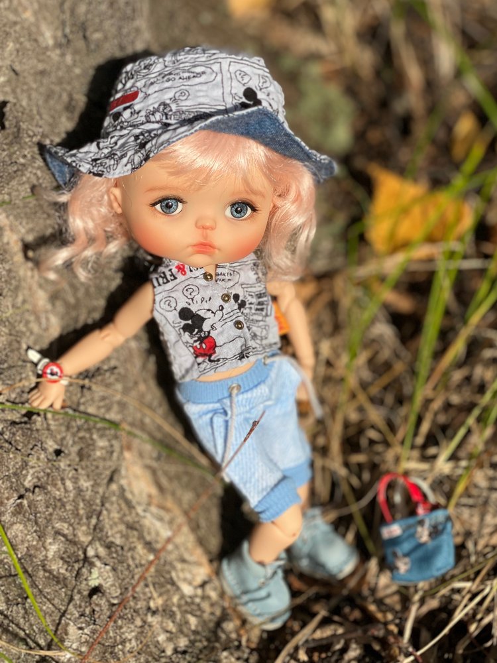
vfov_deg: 36.8
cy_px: 332
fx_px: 995
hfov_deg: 28.0
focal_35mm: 52
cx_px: 248
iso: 20
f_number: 2
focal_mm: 6
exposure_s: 1/888
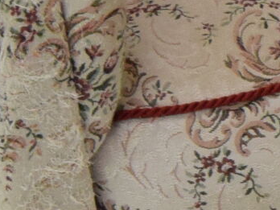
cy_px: -118
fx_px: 2613
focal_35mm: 323
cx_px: 885
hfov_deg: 5.7
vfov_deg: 4.6
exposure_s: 1/100
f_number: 13
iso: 1600
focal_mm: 26
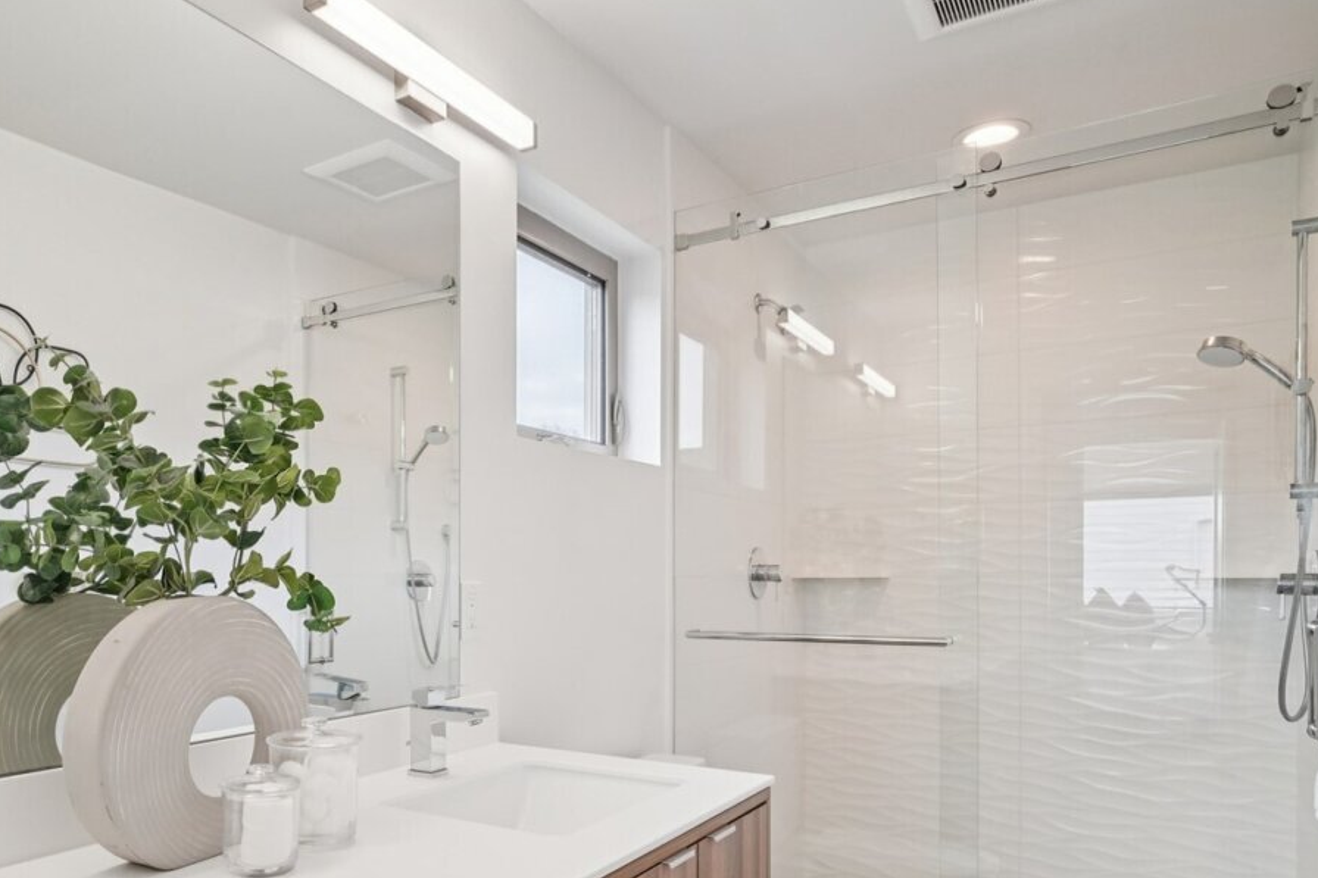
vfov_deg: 50.2
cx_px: 435
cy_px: 601
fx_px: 915
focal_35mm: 25
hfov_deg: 69.4
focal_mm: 16
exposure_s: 1/100
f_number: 8
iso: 1600
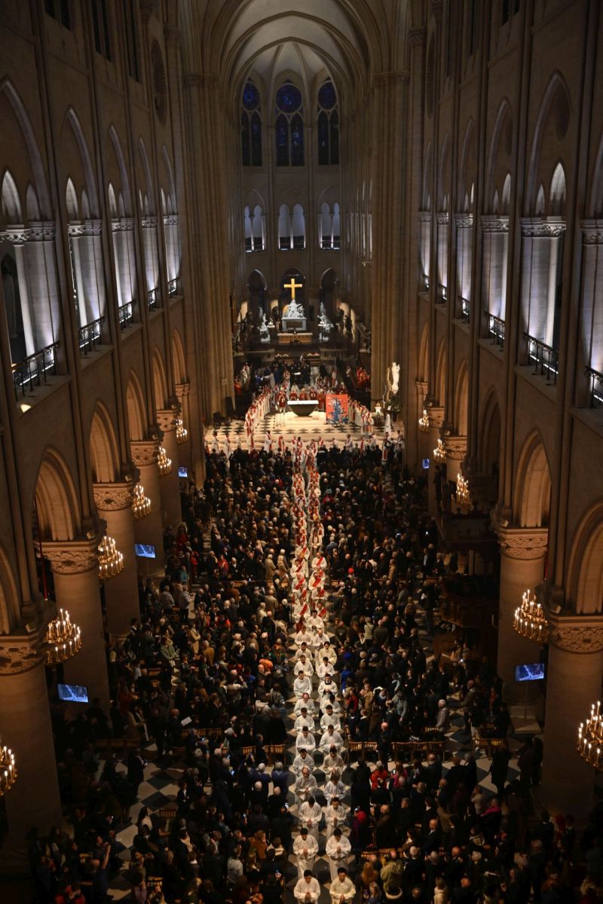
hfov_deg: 39.4
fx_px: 842
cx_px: 302
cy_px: 452
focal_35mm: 34
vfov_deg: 56.5
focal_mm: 33.5
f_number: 2.8
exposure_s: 1/125
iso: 1400
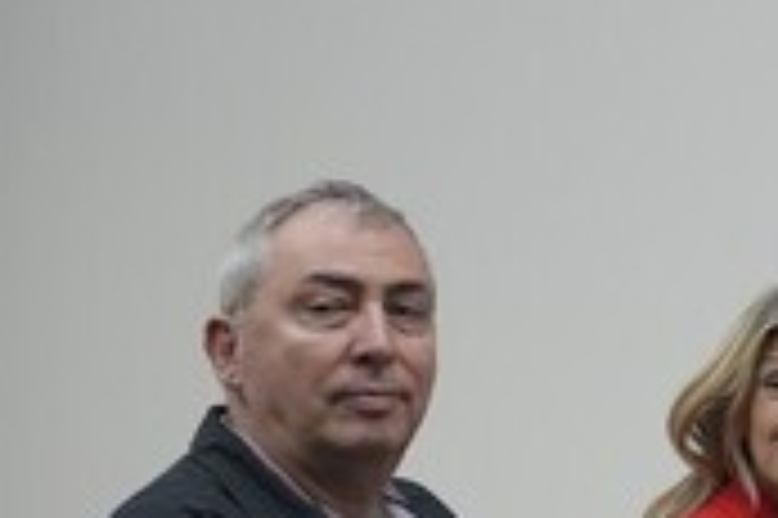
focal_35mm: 147
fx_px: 3174
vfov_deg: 9.3
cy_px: 311
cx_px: 1569
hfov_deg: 12.3
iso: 4000
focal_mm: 35
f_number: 5.6
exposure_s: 1/400
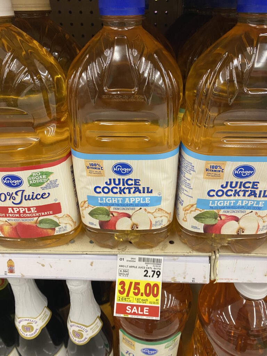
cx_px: 134
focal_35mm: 26
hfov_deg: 53.1
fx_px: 267
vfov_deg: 67.3
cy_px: 178
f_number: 1.8
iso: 125
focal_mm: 4.25
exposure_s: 1/63
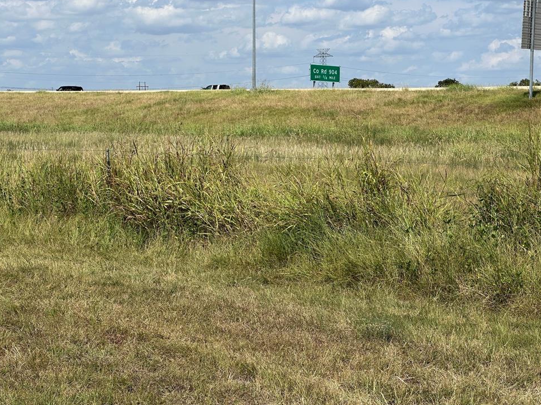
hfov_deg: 23.8
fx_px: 1281
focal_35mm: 82
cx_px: 258
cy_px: 199
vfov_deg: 18.0
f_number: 2.8
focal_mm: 9
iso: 32
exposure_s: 1/1130
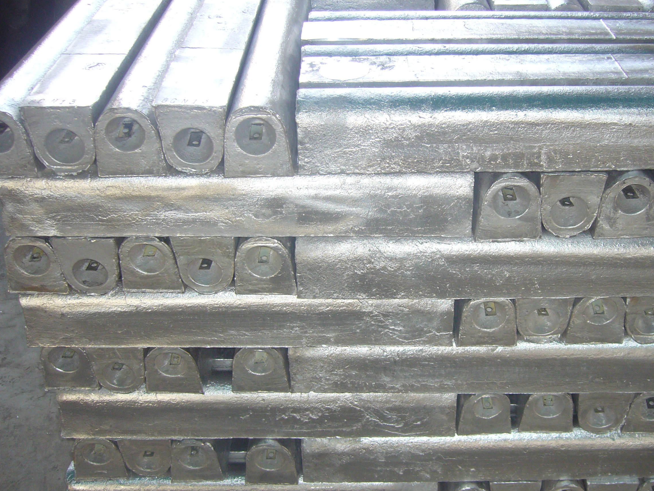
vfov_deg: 33.6
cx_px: 398
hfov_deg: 43.6
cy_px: 237
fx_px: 812
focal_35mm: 43
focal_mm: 5.8
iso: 100
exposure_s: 1/30
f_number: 2.8
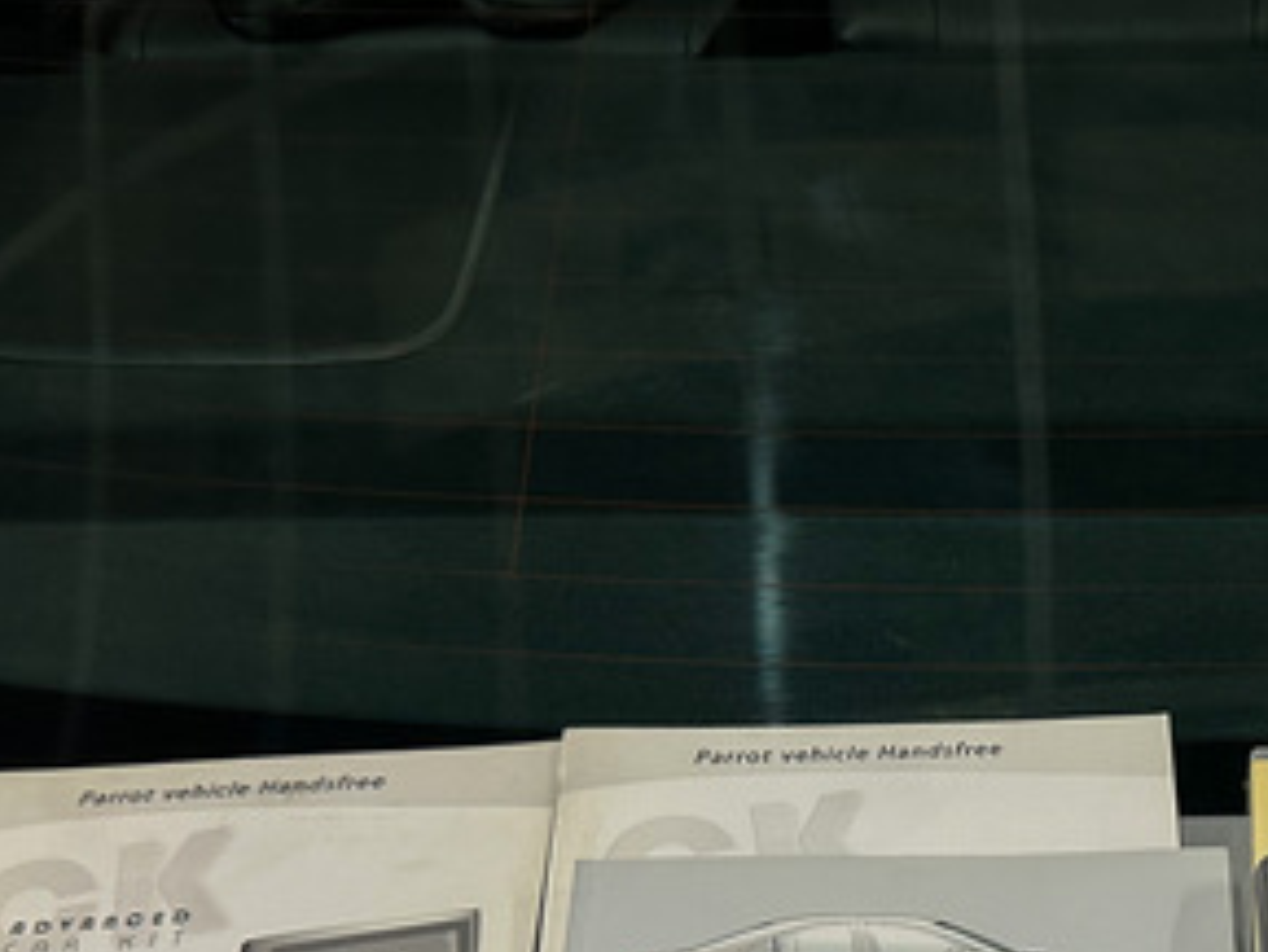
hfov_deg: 33.9
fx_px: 1979
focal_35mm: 54
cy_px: 1018
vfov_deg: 25.3
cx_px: 1097
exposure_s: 1/100
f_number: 1.78
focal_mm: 6.86
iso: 200
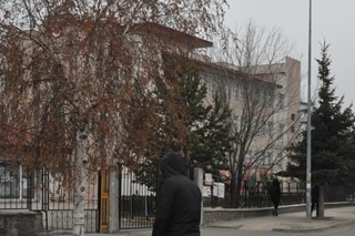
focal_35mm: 67
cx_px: 349
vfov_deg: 19.9
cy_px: 209
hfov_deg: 28.4
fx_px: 660
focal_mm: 22
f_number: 18
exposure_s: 1/200
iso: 1600
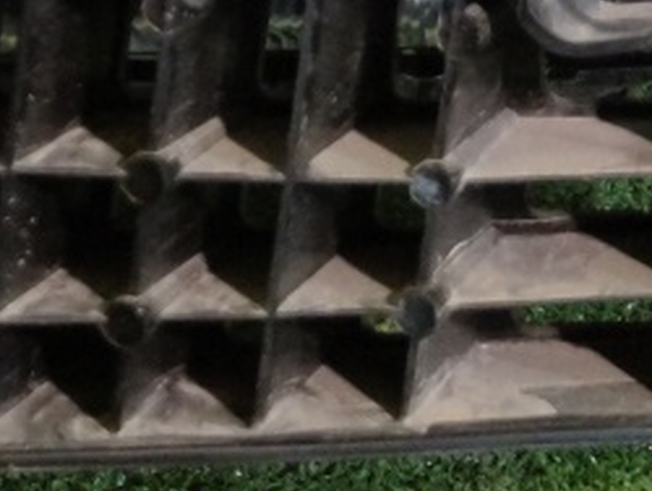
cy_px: -697
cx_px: -248
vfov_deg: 9.5
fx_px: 2602
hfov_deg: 13.6
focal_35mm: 138
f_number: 1.88
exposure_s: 1/100
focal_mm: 5.59
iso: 159
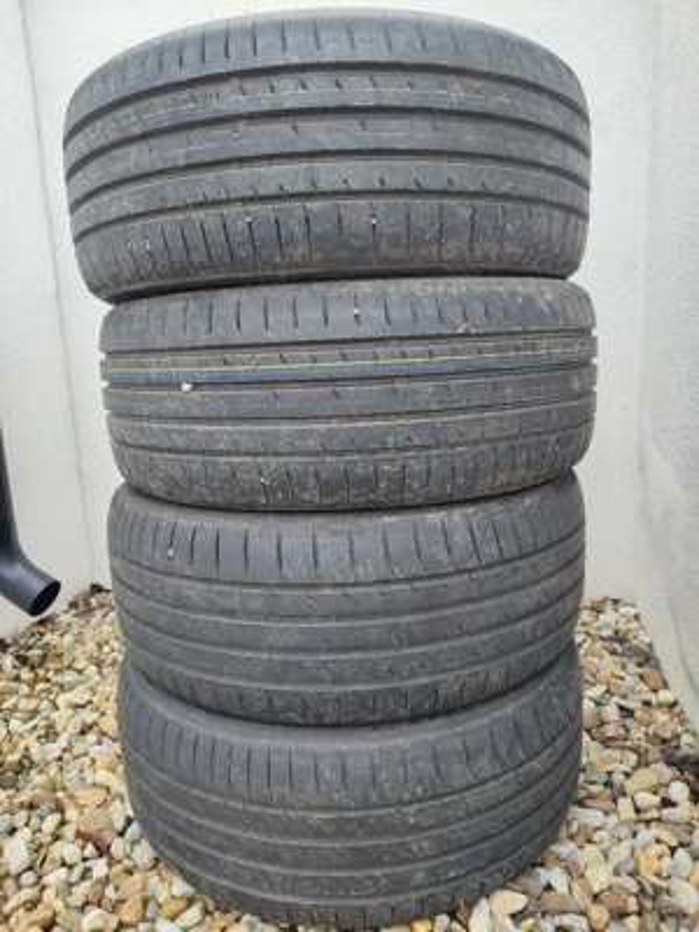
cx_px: 350
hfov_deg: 56.8
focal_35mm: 24
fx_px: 646
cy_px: 466
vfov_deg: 71.6
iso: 53
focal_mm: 5.89
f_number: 1.89
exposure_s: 1/100
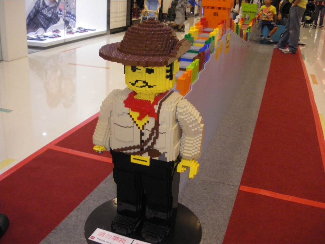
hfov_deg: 51.4
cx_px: 162
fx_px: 338
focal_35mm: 36
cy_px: 122
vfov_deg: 39.7
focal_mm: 6.3
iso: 400
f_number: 3.5
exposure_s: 1/50
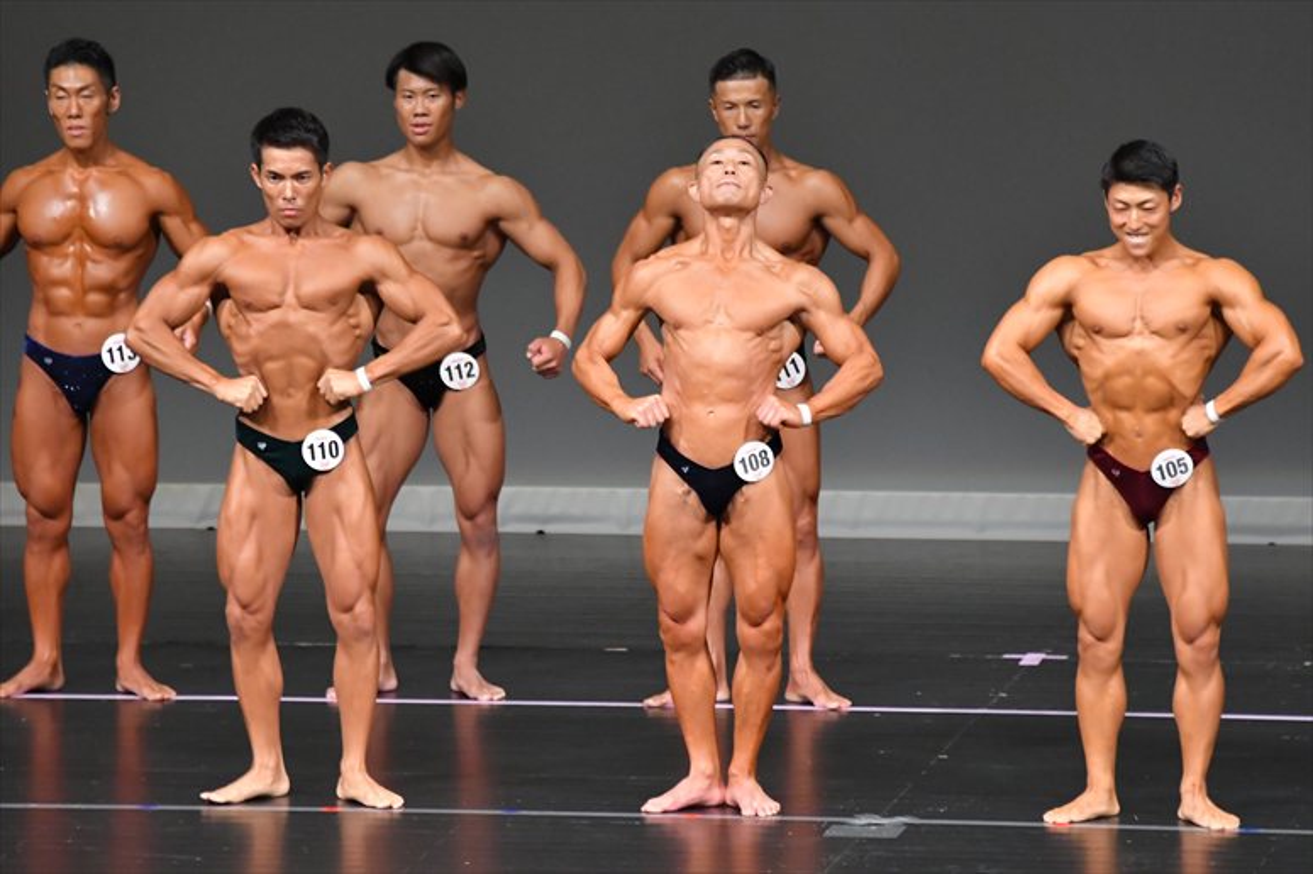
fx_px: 12577
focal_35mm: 345
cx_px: 656
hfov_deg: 6.0
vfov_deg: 4.0
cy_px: 437
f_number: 5.6
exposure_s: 1/400
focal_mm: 230
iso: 5000
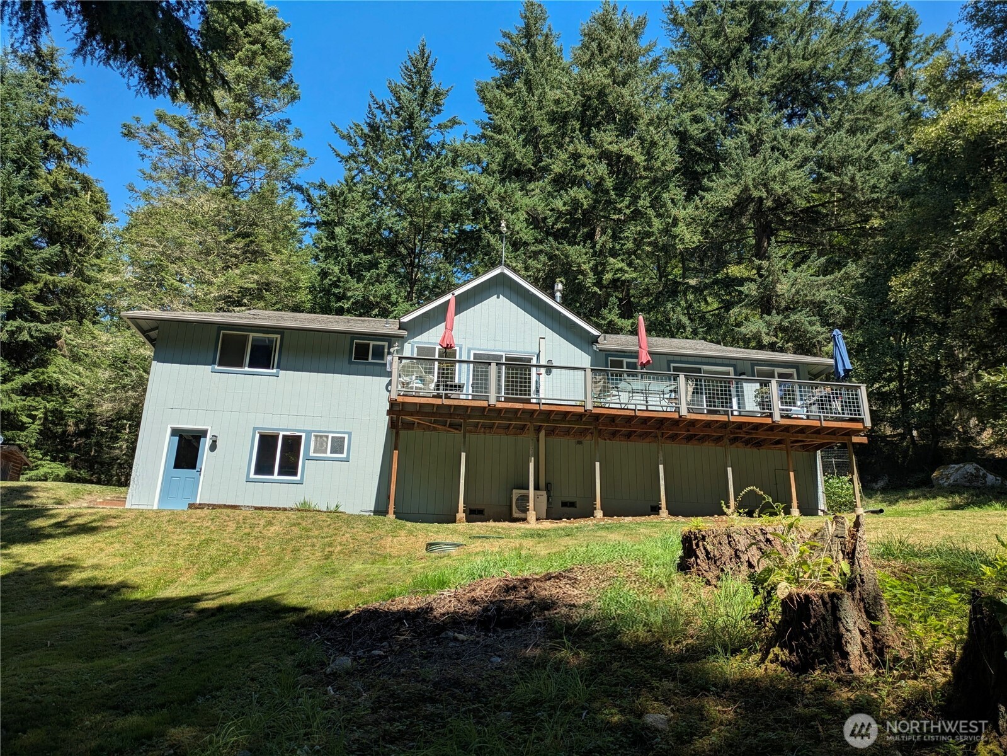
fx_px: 727
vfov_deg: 54.9
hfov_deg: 69.4
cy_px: 378
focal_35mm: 25
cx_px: 504
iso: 40
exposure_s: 1/1225
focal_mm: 5.43
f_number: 1.89
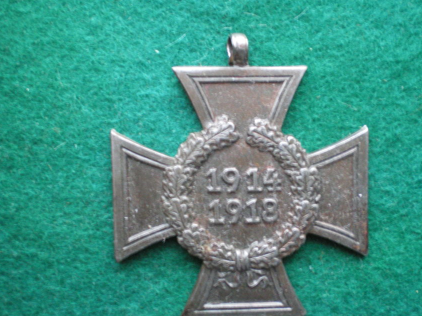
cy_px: 182
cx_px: 220
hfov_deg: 42.1
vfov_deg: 32.1
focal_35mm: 45
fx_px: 549
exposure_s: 1/5
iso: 400
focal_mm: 6.3
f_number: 3.1
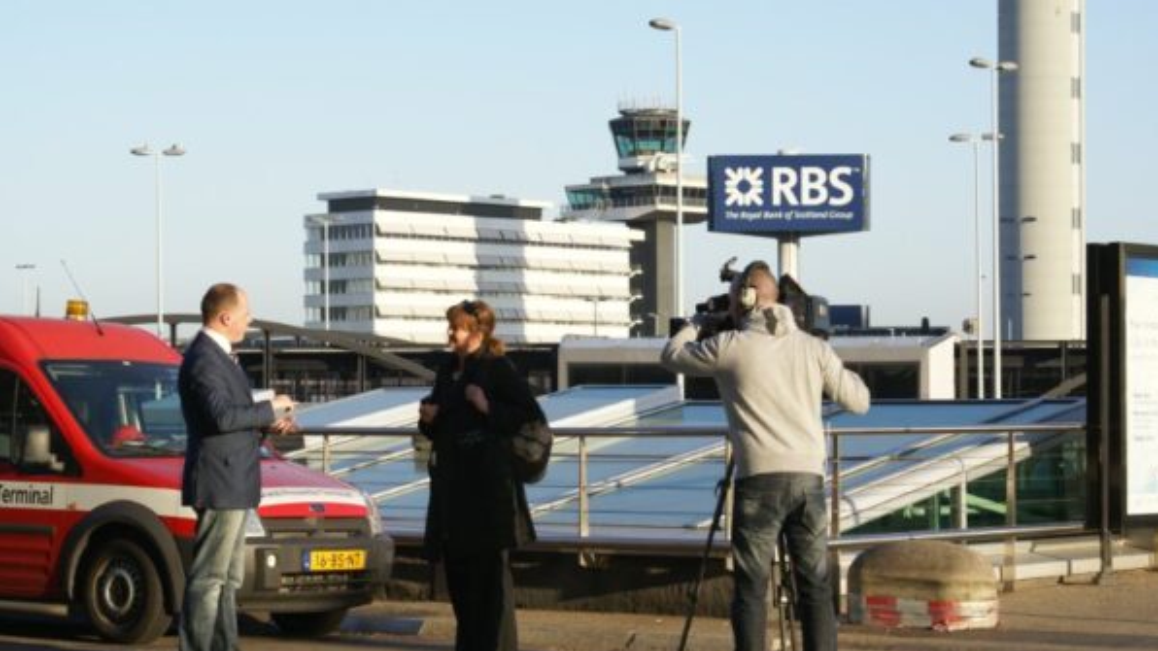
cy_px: 388
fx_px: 2917
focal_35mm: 95
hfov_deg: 22.5
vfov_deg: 12.7
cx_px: 581
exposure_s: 1/125
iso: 100
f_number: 8
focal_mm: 60
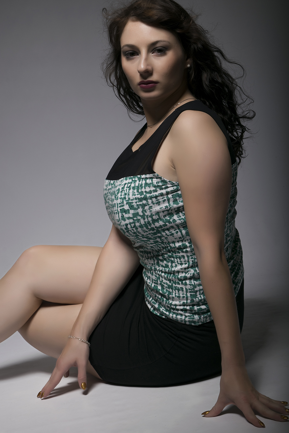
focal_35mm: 82
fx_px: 993
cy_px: 216
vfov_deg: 24.6
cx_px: 144
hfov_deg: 16.6
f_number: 13
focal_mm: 55
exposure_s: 1/200
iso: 100
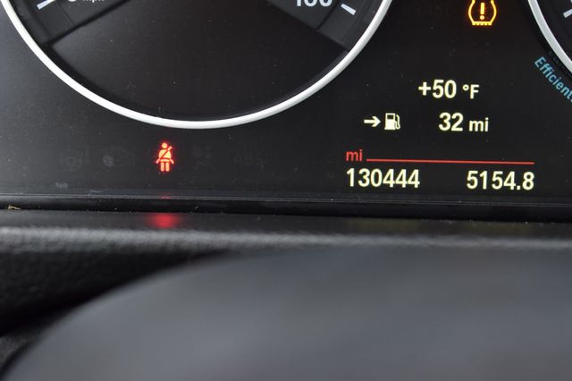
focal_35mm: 82
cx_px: 286
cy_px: 190
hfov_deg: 24.6
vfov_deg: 16.5
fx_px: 1310
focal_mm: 55
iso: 500
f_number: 6.3
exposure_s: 1/15
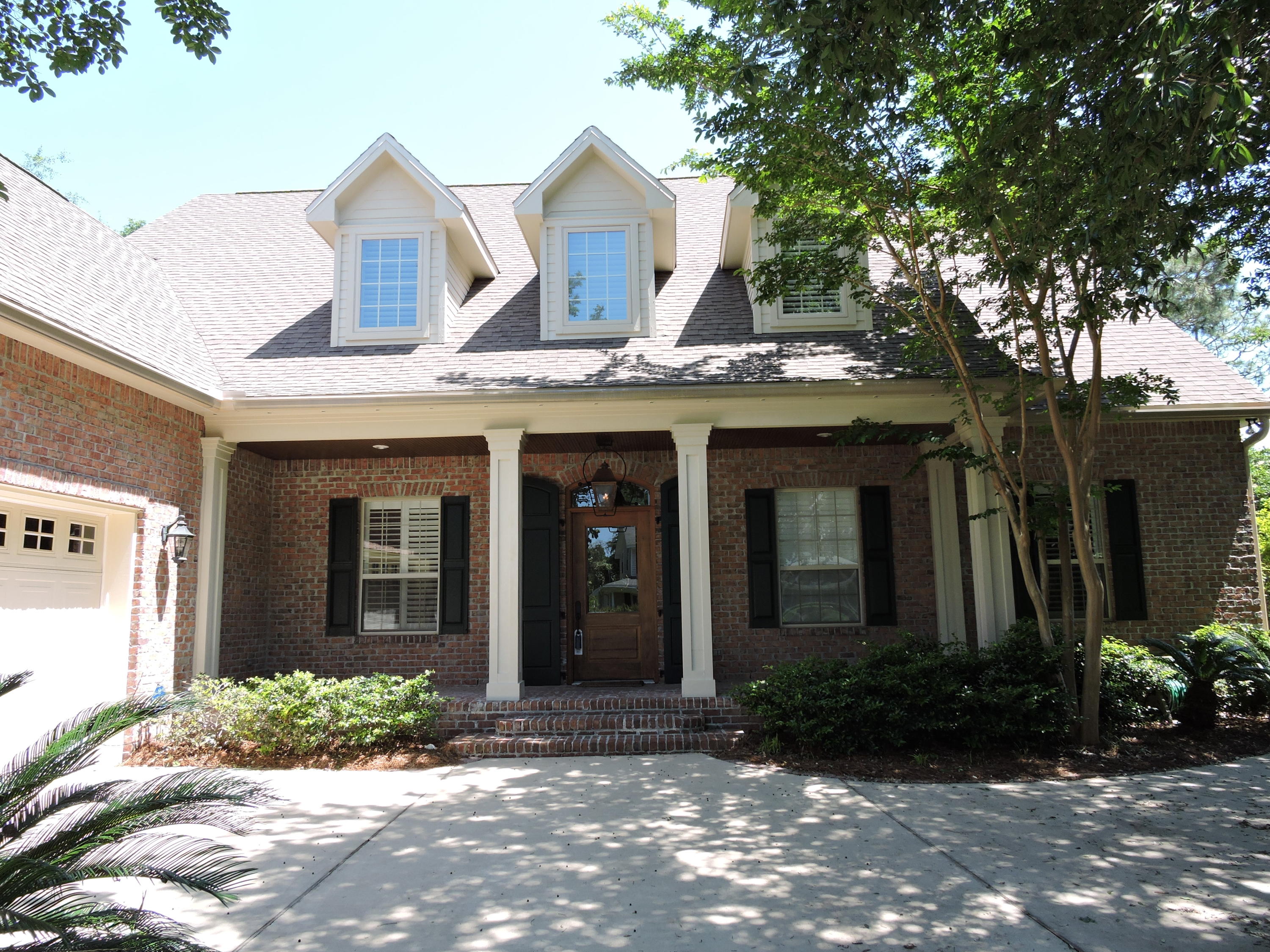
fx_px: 881
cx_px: 635
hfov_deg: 71.6
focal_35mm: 24
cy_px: 476
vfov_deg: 56.8
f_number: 3.3
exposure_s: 1/250
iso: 100
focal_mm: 4.3
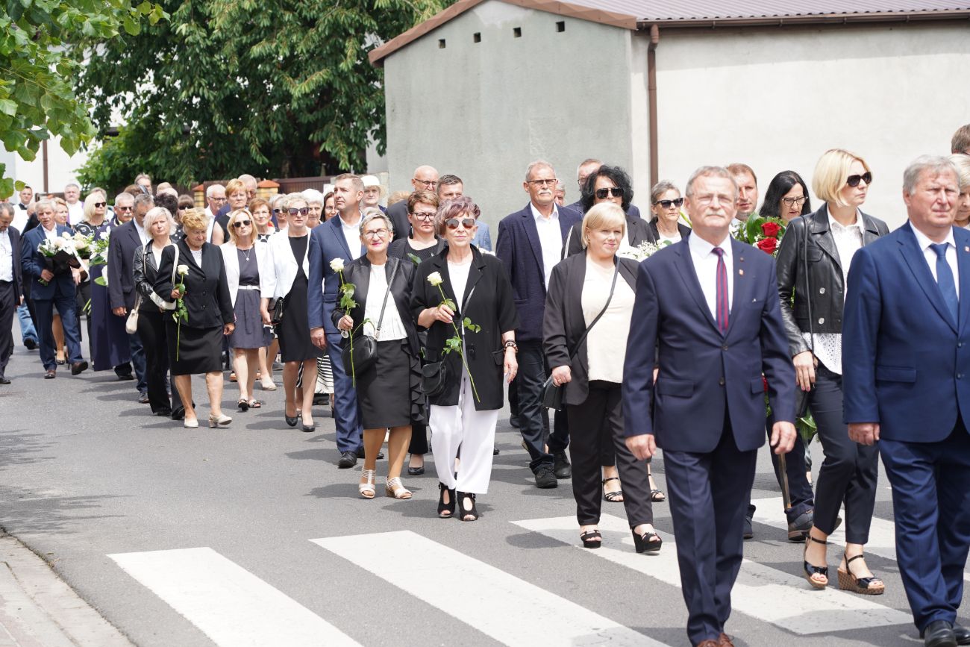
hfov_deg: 19.5
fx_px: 2829
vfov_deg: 13.0
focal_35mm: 105
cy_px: 324
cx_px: 485
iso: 100
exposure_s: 1/200
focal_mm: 105
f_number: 5.6
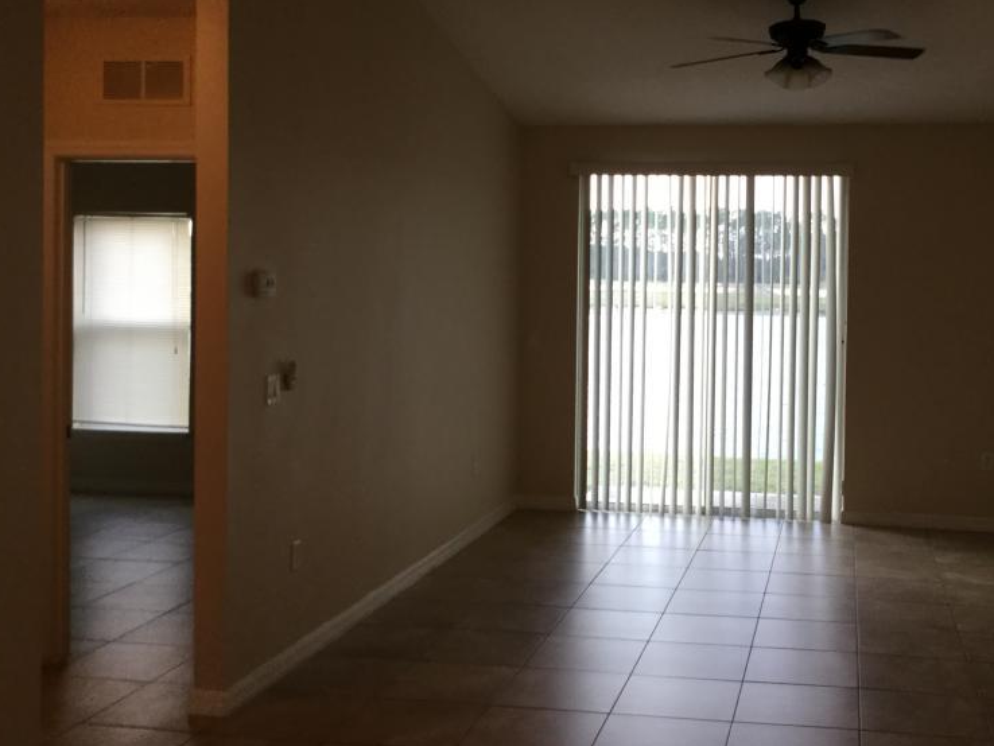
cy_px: 298
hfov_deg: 43.3
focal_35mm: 43
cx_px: 653
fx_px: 1235
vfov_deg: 33.5
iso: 32
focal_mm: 3.3
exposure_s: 1/30
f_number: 2.4
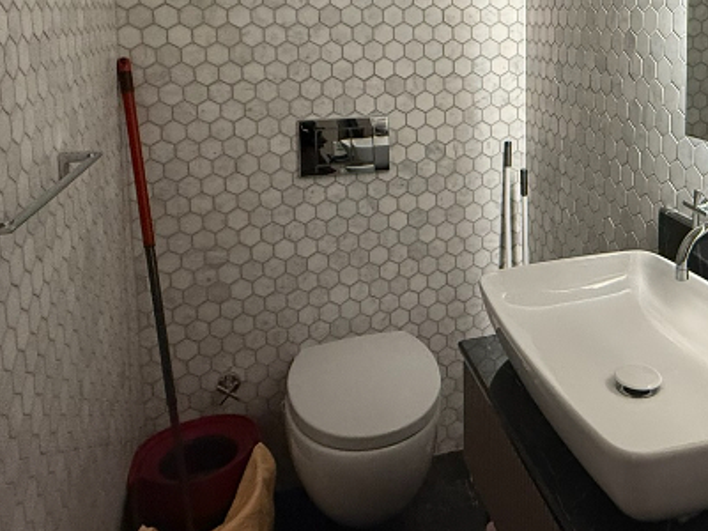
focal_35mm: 35
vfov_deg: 38.9
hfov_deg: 50.2
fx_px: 716
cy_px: 94
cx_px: 540
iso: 500
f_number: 2.2
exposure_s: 1/50
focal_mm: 2.22
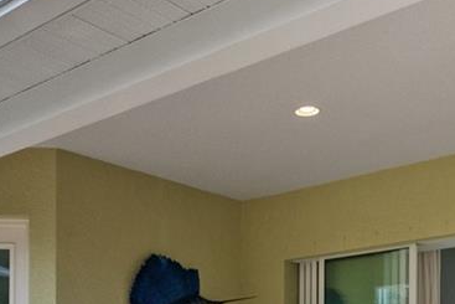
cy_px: 426
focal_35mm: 61
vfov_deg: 19.9
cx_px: 151
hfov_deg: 32.6
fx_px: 771
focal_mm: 14
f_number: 9
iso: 640
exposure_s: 1/60
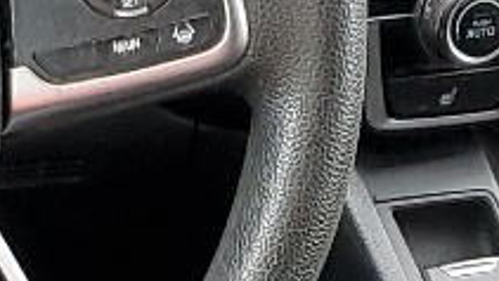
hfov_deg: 10.0
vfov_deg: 5.5
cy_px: 605
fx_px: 2847
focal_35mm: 215
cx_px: 206
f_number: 1.5
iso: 99
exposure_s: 1/60.2
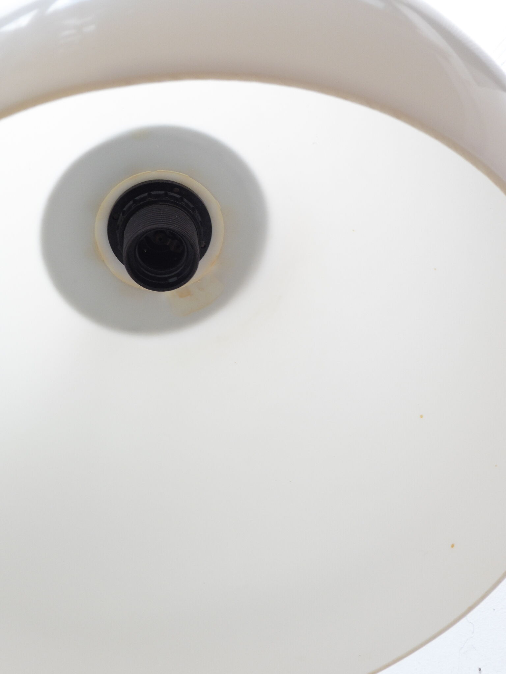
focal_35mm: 39
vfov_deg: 47.9
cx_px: 253
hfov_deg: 36.8
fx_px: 760
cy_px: 337
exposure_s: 1/60
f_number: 3.9
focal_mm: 6.9
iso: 125
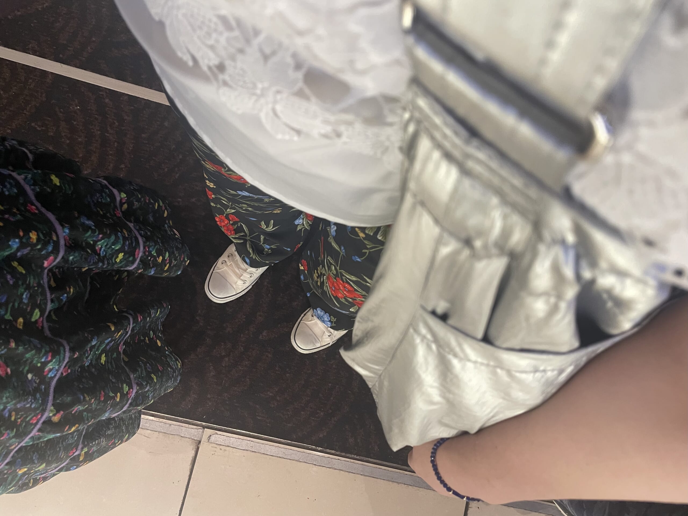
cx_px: 344
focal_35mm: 26
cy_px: 258
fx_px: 517
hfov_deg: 67.3
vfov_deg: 53.1
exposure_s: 1/50
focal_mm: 4.2
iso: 320
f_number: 1.6
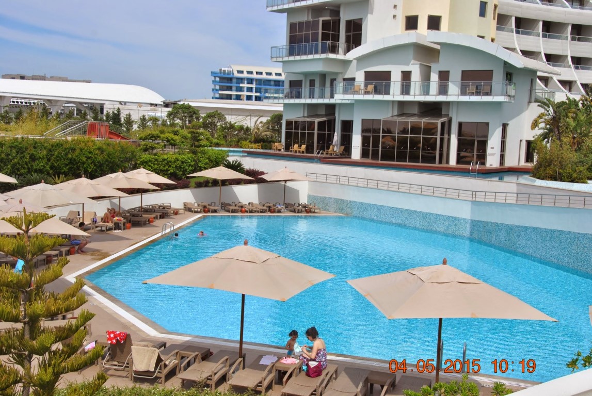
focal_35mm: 48
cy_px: 198
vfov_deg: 28.2
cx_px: 296
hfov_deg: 41.1
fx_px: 790
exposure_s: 1/320
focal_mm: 32
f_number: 9
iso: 100
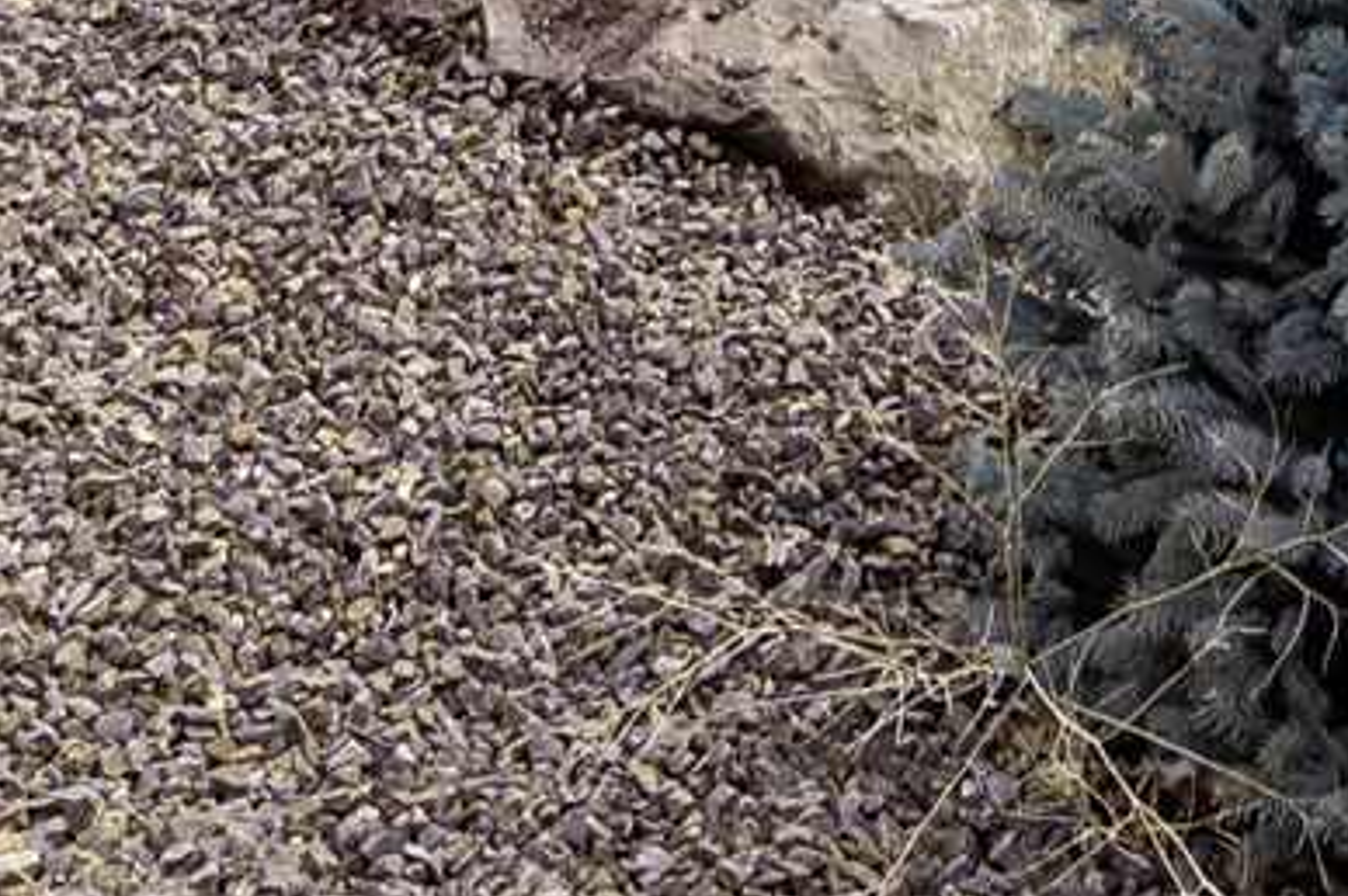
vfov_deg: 9.6
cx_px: 1550
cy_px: -1754
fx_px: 4153
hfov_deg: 17.7
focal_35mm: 111
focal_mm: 14
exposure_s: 1/125
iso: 100
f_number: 4
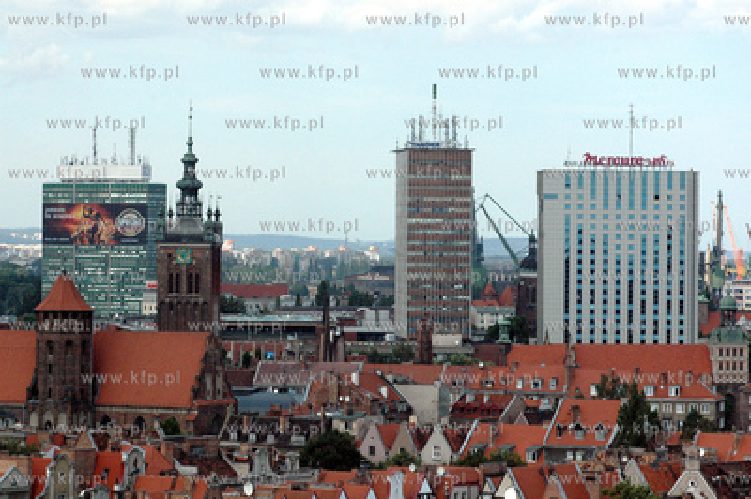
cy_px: 250
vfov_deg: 8.7
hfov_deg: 13.1
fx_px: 3283
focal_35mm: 158
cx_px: 376
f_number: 10
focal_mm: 105
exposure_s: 1/1600
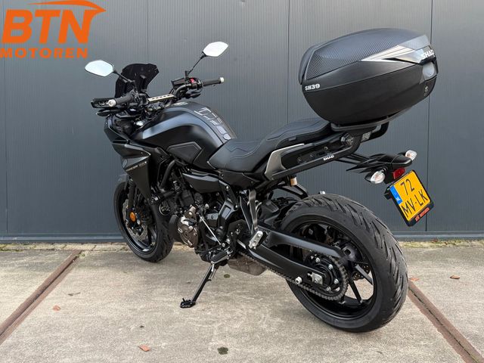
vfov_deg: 56.8
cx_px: 242
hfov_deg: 71.6
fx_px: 336
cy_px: 182
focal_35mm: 24
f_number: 1.78
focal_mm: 6.76
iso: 320
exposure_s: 1/60
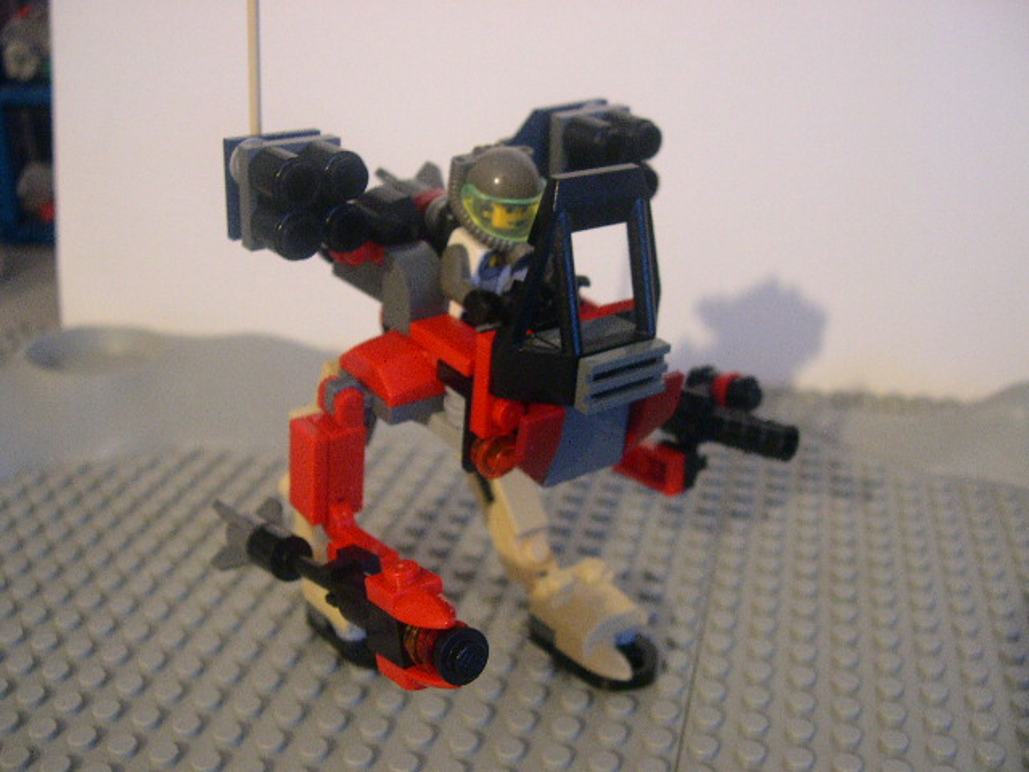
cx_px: 514
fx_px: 1130
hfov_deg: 49.0
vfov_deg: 37.7
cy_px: 386
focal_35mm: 38
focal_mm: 8
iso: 400
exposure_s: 1/4.5
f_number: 2.8
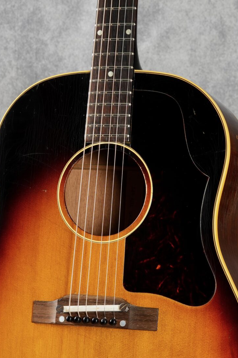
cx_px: 97
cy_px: 108
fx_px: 1161
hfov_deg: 11.7
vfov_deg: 17.4
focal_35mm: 117
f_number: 6.3
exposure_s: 1/1.6
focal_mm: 50
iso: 320
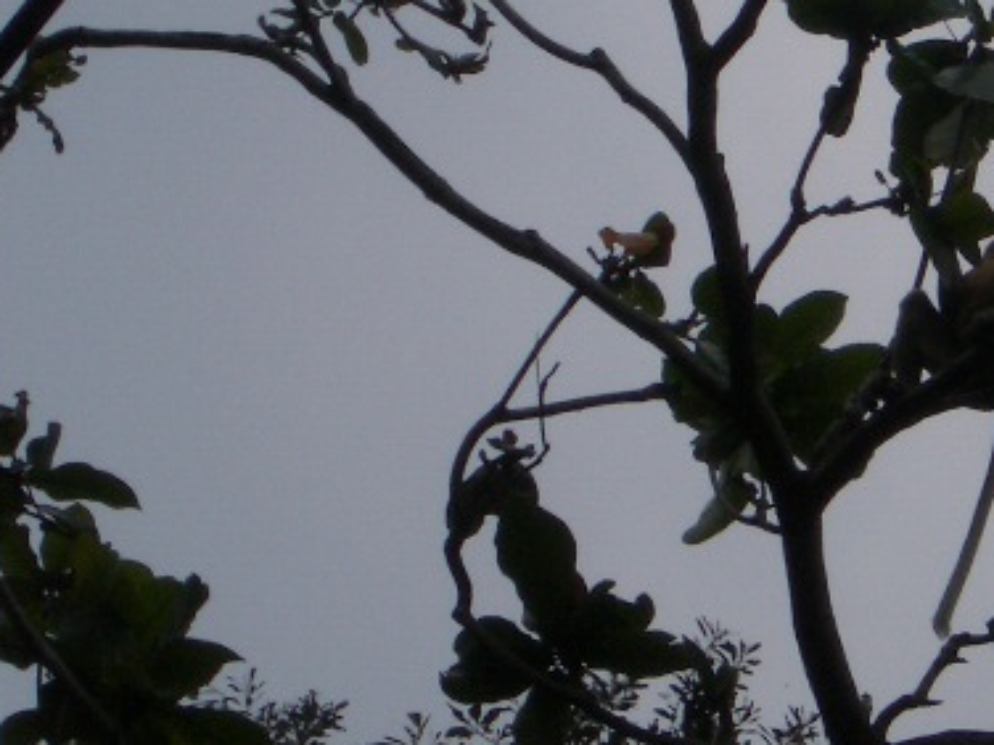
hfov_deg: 6.9
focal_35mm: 286
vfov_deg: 5.2
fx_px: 8213
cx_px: 975
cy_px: -98
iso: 50
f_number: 7.7
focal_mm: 17.4
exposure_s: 1/800
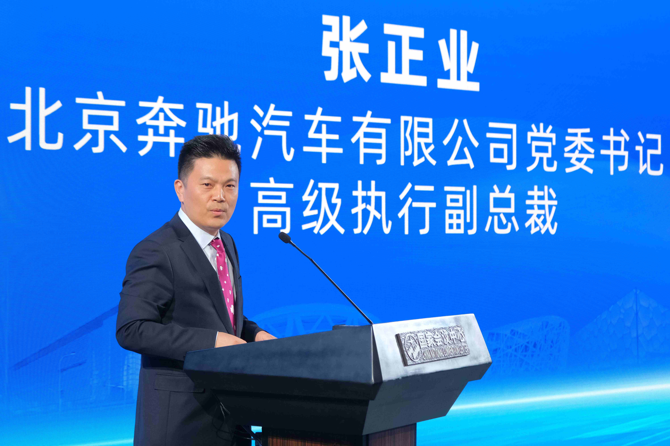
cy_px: 223
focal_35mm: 76
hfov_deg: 26.7
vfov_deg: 17.9
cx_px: 335
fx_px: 1414
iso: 1600
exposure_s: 1/160
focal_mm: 50.5
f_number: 4
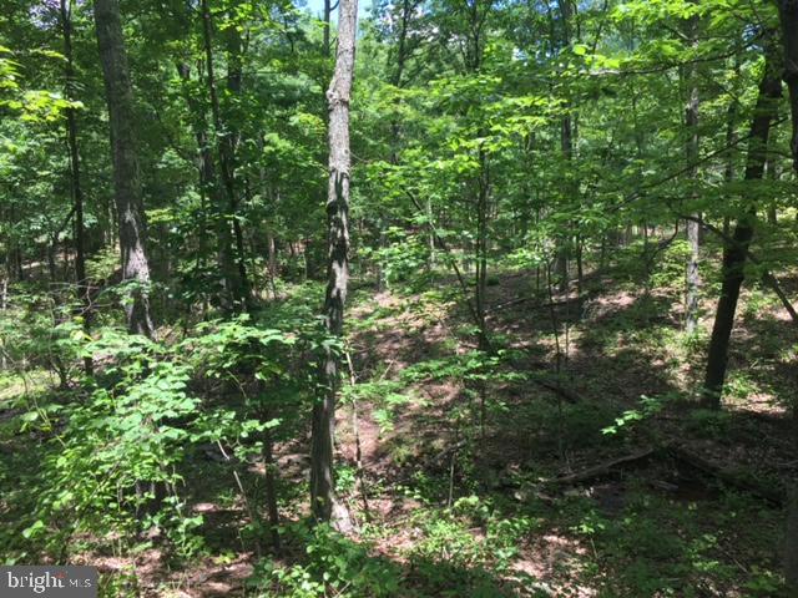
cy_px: 299
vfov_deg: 48.2
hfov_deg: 61.7
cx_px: 399
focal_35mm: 29
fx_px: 669
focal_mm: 4.15
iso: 32
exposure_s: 1/344
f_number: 2.2
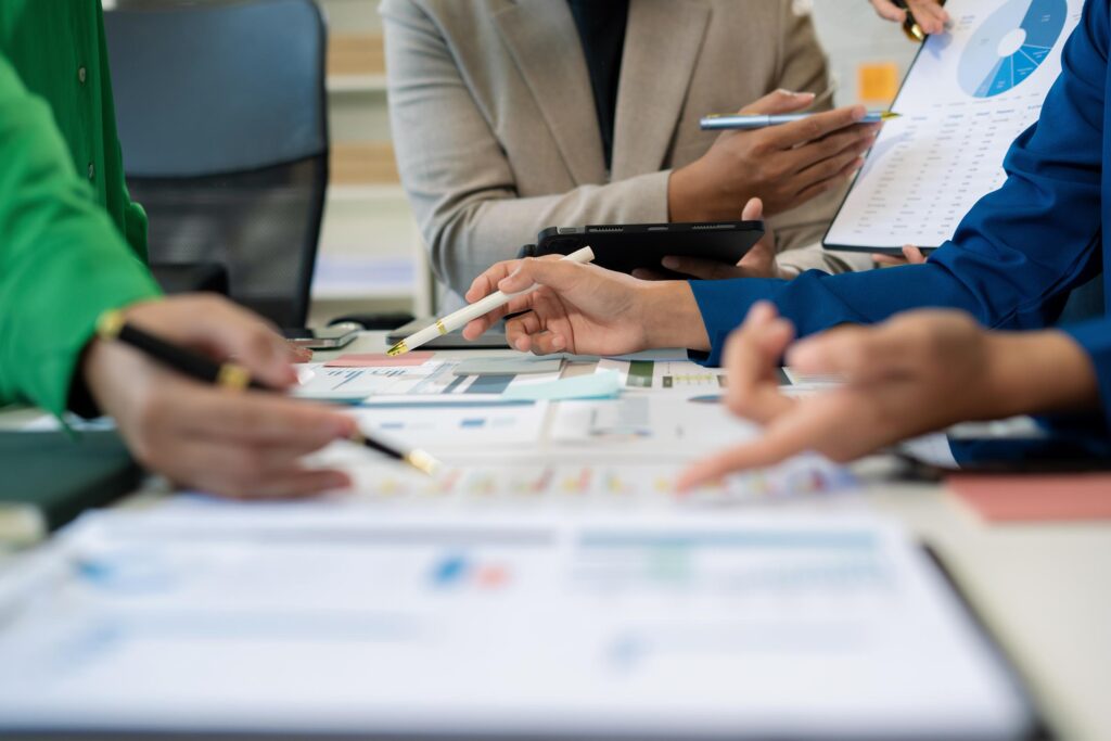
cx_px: 556
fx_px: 1543
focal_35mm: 50
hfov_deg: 39.6
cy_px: 370
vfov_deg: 27.0
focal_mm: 50
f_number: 2.8
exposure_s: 1/125
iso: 400
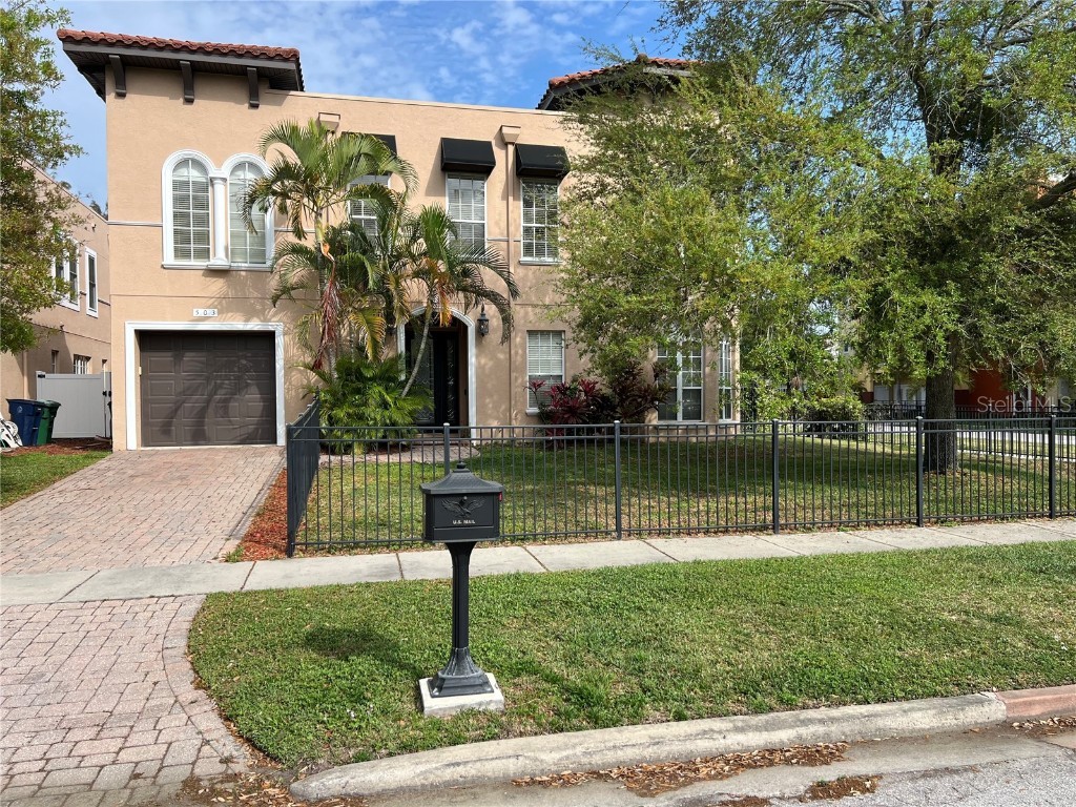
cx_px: 538
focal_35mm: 26
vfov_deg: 53.1
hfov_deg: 67.3
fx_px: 808
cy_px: 404
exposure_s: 1/1412
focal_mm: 5.7
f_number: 1.5
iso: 50
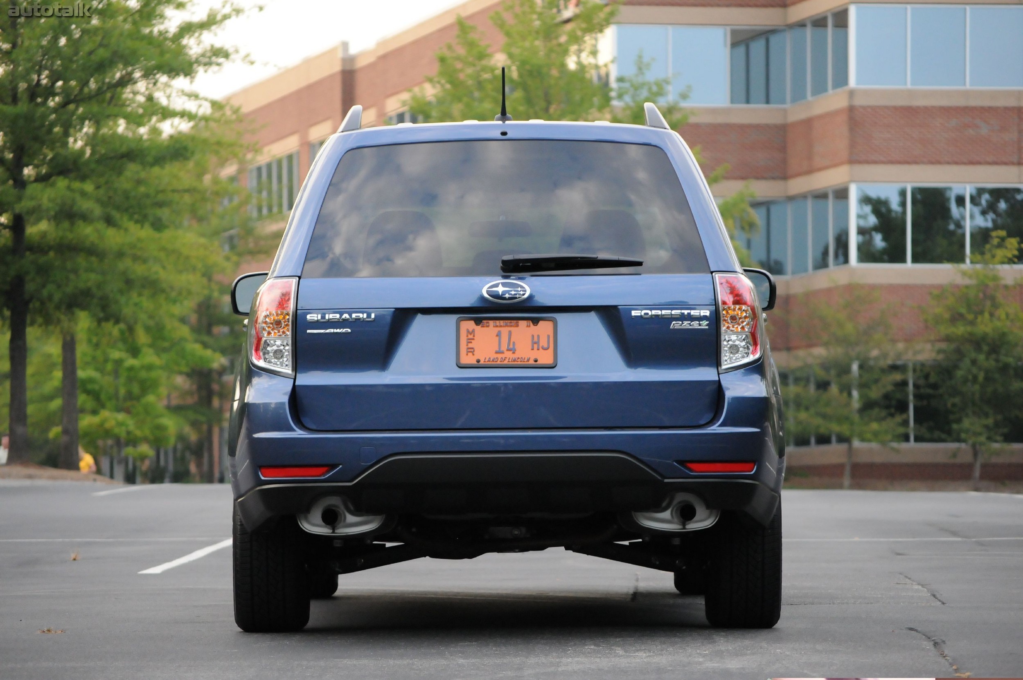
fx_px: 4258
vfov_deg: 9.1
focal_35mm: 150
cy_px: 340
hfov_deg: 13.7
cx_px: 512
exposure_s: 1/500
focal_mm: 100
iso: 2000
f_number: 5.6
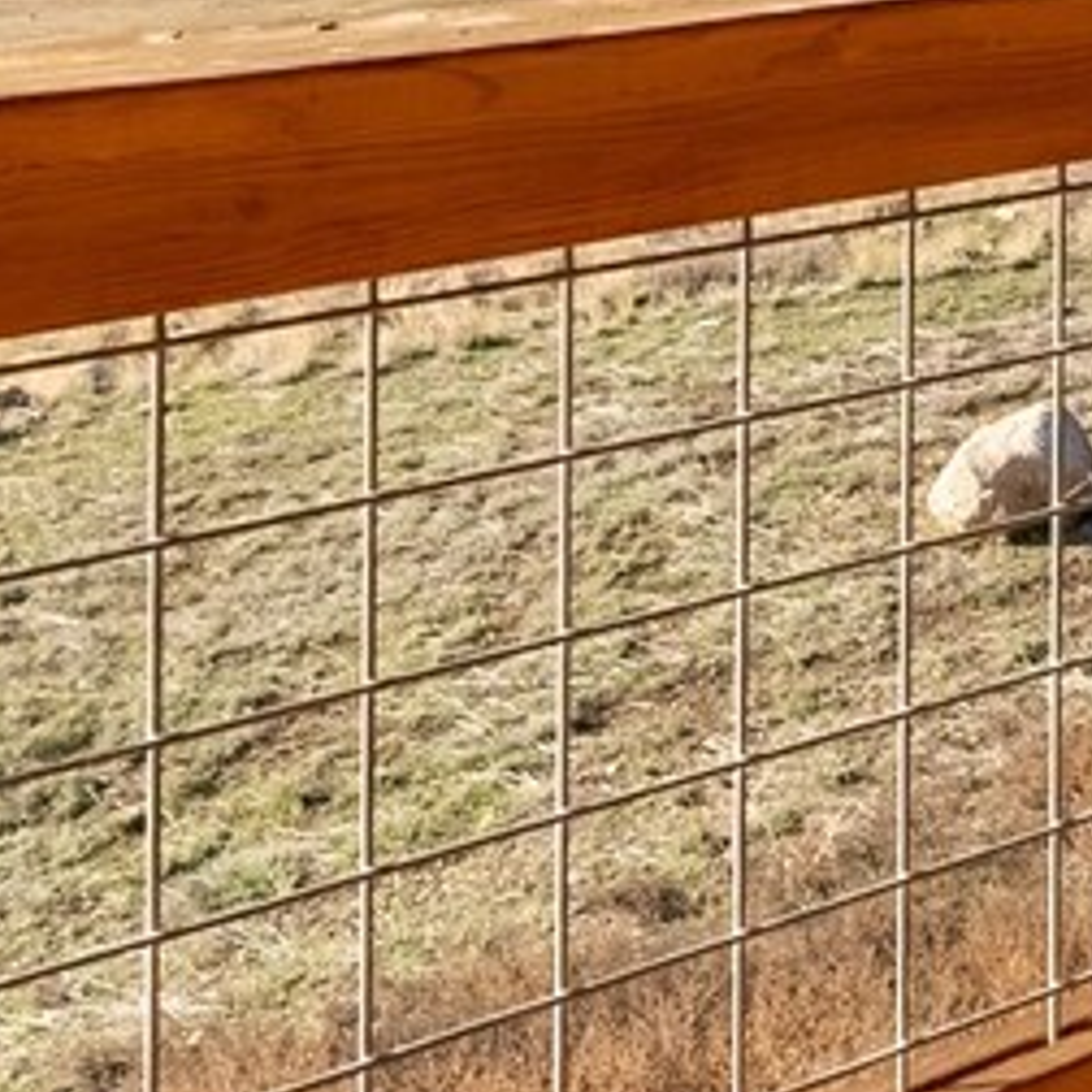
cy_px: -481
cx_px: 1996
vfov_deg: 19.3
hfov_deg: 17.4
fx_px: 2855
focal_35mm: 80
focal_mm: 14
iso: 100
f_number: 5.6
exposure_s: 1/3200
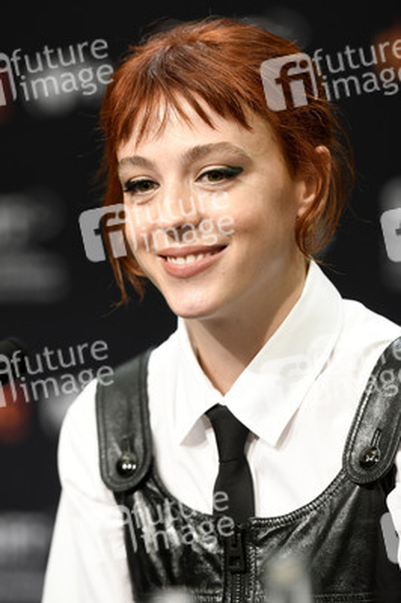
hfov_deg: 7.8
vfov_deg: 11.8
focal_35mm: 175
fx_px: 2929
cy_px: 302
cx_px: 200
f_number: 3.5
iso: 1250
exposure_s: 1/200
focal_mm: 175
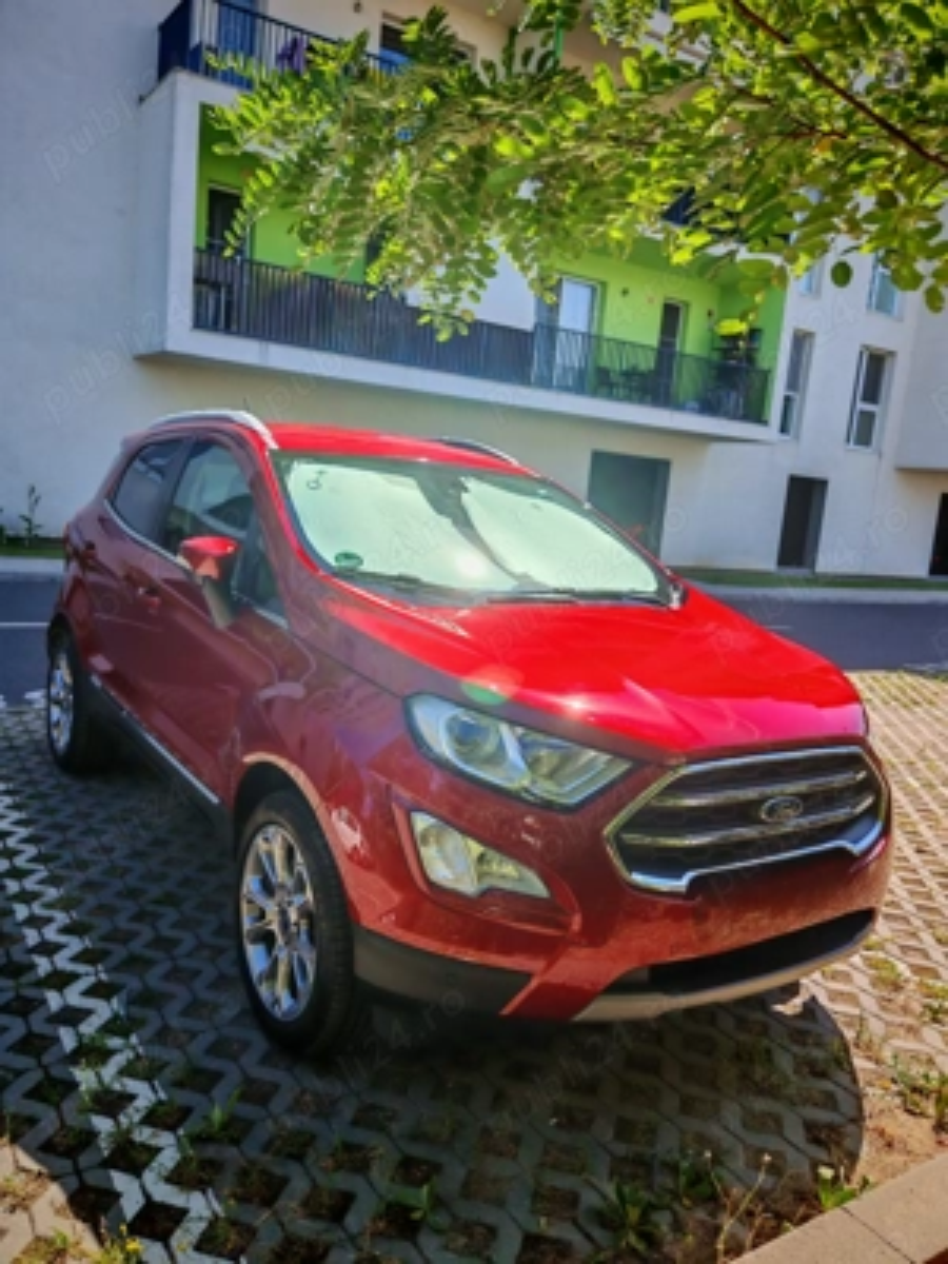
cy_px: 632
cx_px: 474
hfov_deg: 51.4
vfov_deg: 65.3
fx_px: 986
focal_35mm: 27
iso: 50
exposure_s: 1/1400
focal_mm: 6.67
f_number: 1.9
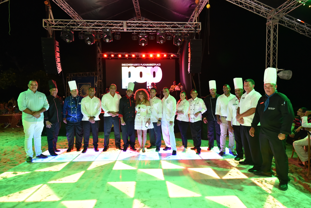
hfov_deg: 84.0
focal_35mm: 20
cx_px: 156
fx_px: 173
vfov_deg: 61.9
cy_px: 104
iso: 3200
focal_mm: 20
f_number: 3.5
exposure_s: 1/100
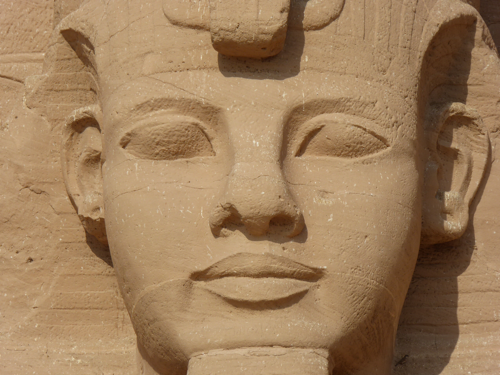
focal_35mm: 537
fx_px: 7757
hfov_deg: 3.7
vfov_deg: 2.8
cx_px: 250
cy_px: 188
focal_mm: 96.2
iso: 100
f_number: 6.1
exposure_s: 1/640
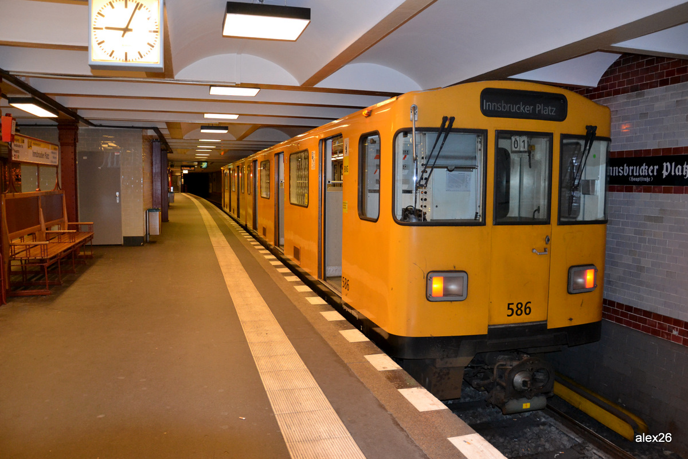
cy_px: 230
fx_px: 516
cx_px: 344
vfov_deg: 47.9
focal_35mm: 27
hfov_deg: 67.4
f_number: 3.5
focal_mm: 18
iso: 1400
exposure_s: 1/60
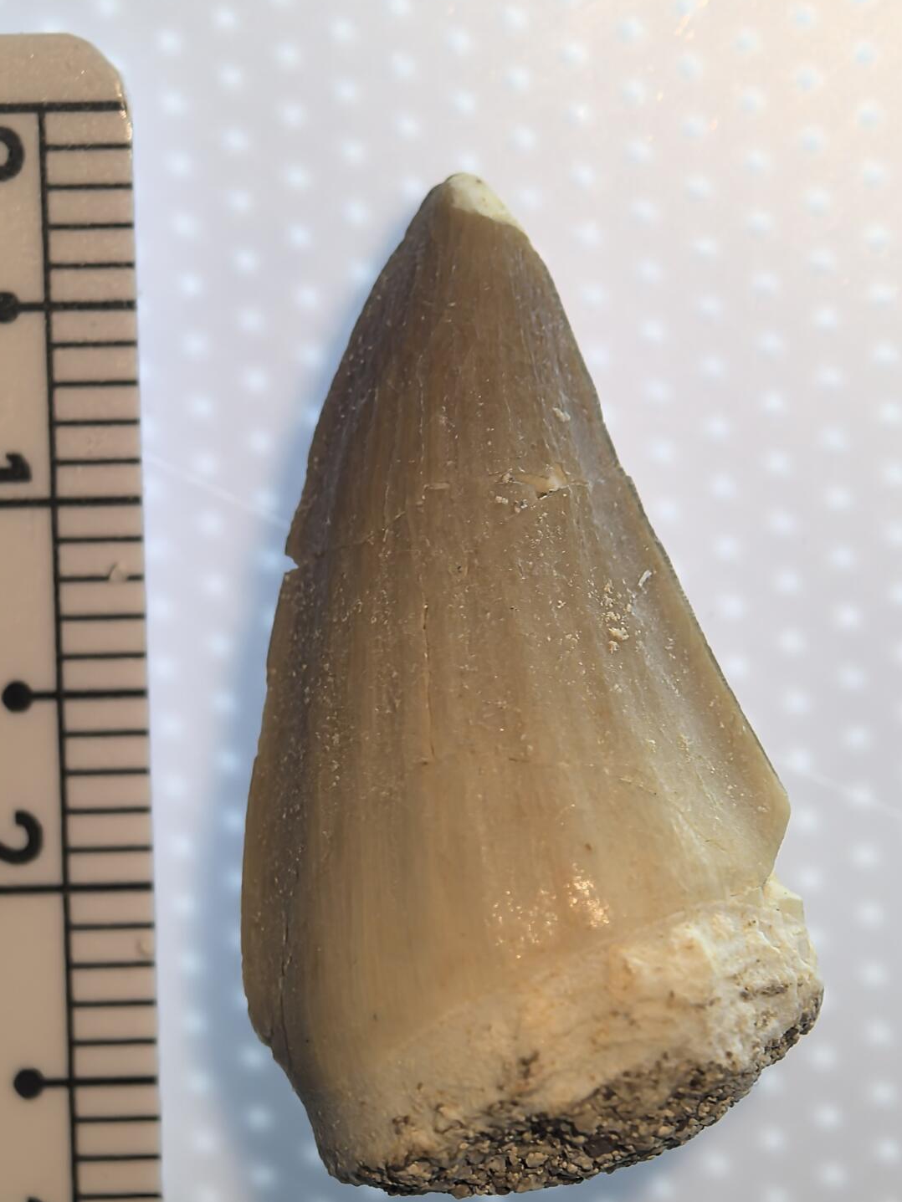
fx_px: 4134
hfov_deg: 12.5
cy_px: 621
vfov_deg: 16.5
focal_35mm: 119
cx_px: 424
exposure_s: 1/100
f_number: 3
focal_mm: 14.6
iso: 100
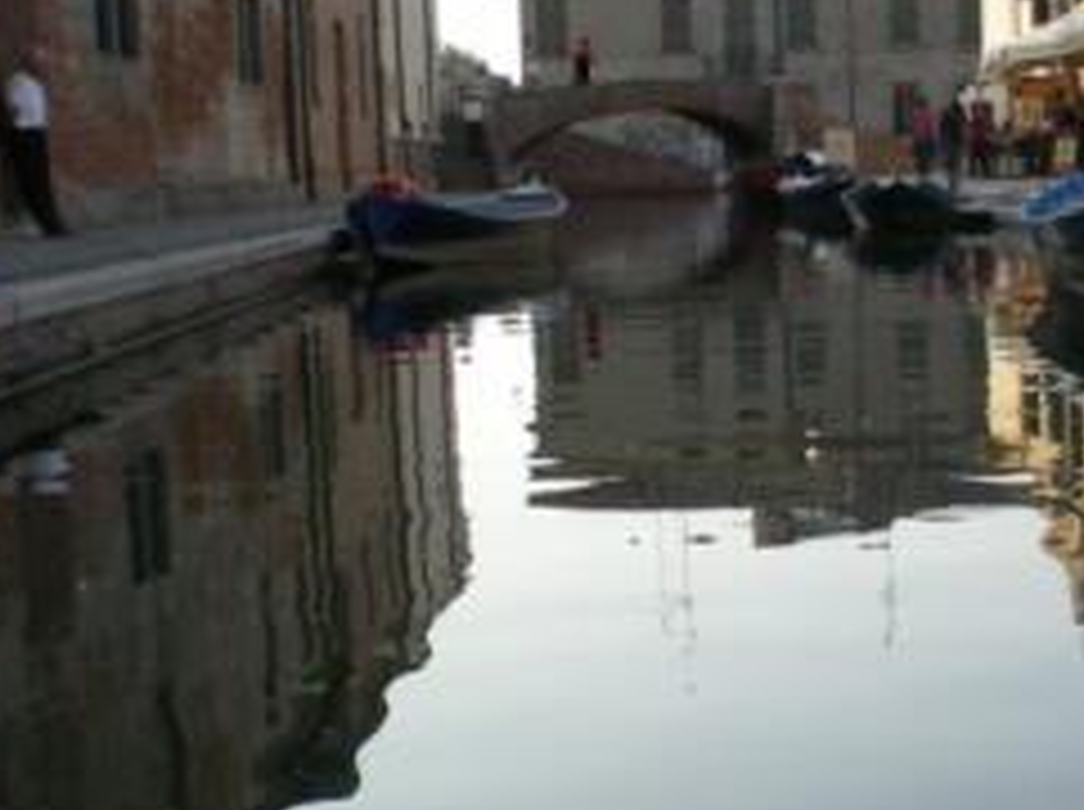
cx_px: 778
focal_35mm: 79
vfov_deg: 18.5
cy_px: 569
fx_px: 2470
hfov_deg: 24.5
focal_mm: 6.3
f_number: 4.6
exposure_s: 1/186
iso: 50
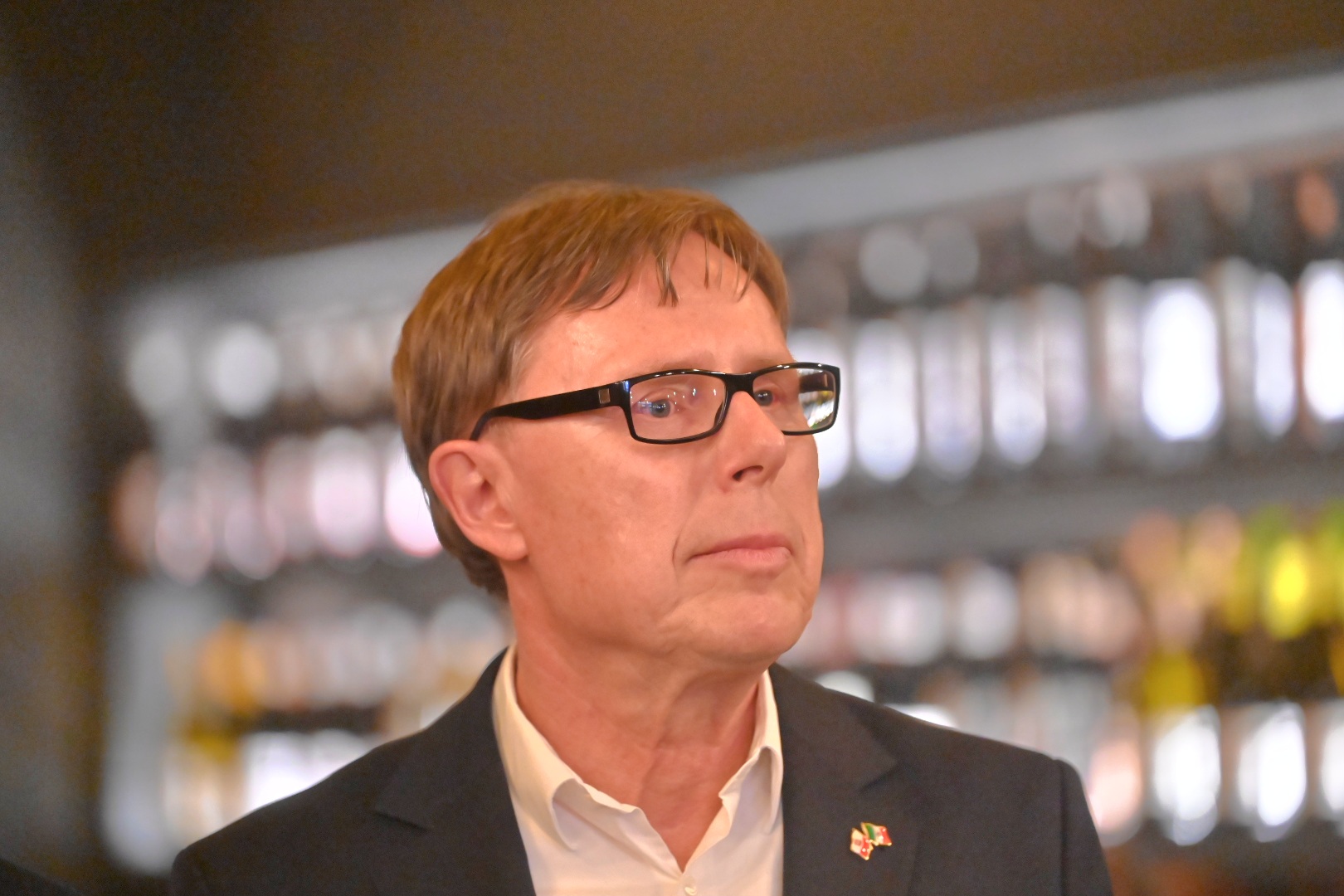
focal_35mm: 180
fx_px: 6719
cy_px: 448
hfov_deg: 11.4
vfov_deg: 7.6
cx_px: 672
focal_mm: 180
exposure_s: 1/400
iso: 7200
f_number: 2.8
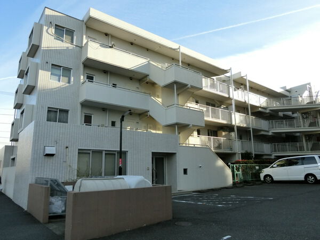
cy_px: 120
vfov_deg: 54.9
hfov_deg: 69.4
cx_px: 160
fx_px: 231
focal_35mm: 25
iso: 80
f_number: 3.5
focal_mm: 4.5
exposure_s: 1/320
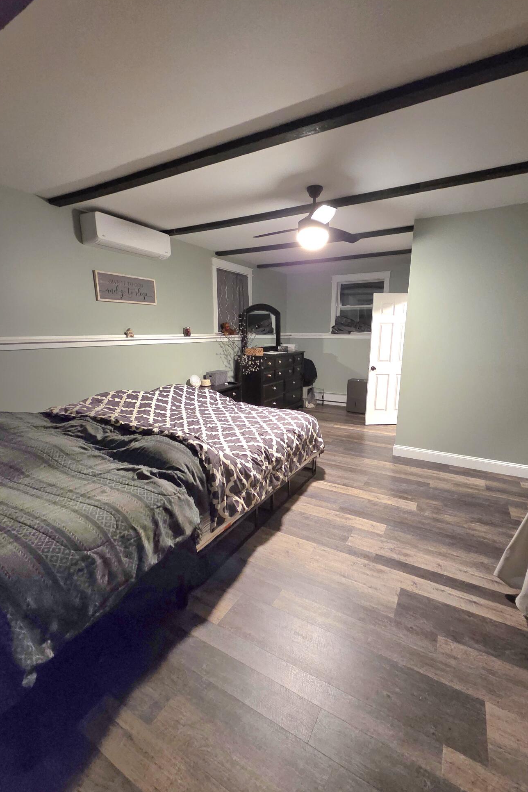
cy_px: 405
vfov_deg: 104.2
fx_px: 308
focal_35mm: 14
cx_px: 271
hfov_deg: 81.2
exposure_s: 1/40
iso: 1250
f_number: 2.2
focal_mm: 2.2
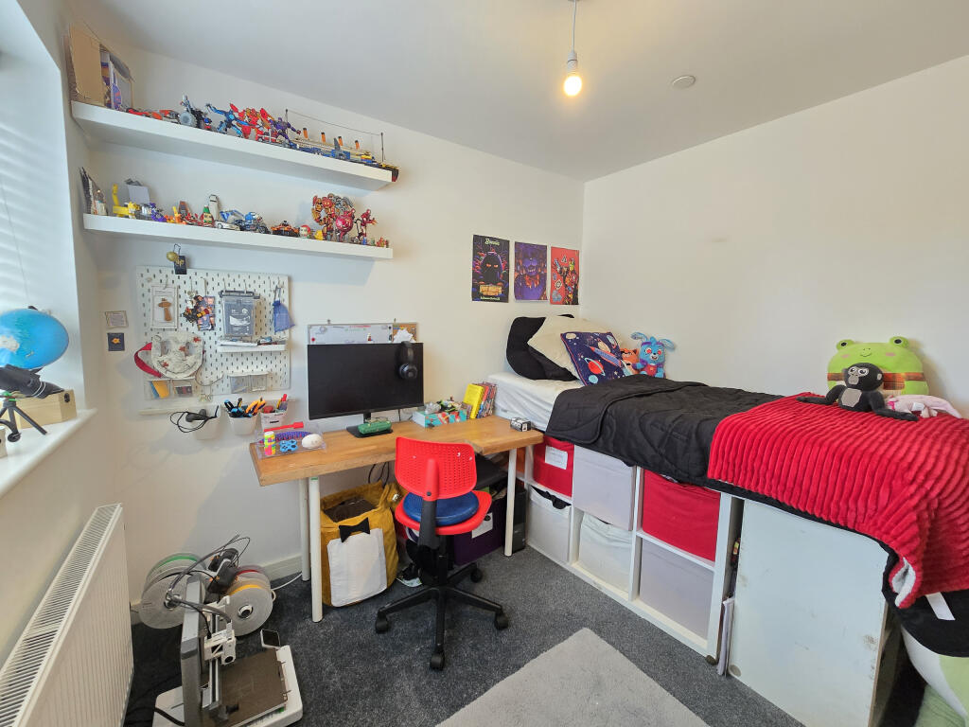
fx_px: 364
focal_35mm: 13
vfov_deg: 89.9
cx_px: 484
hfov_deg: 106.2
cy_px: 364
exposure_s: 1/50
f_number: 2.2
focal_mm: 2.2
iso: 500
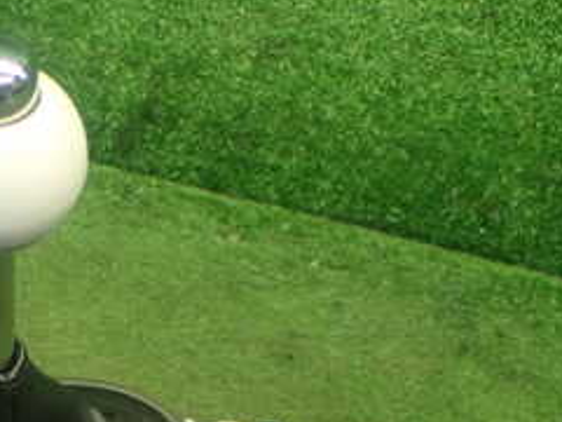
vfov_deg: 18.9
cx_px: -35
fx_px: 1218
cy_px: 452
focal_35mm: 75
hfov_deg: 24.5
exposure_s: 1/125
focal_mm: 5.4
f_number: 2.3
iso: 640
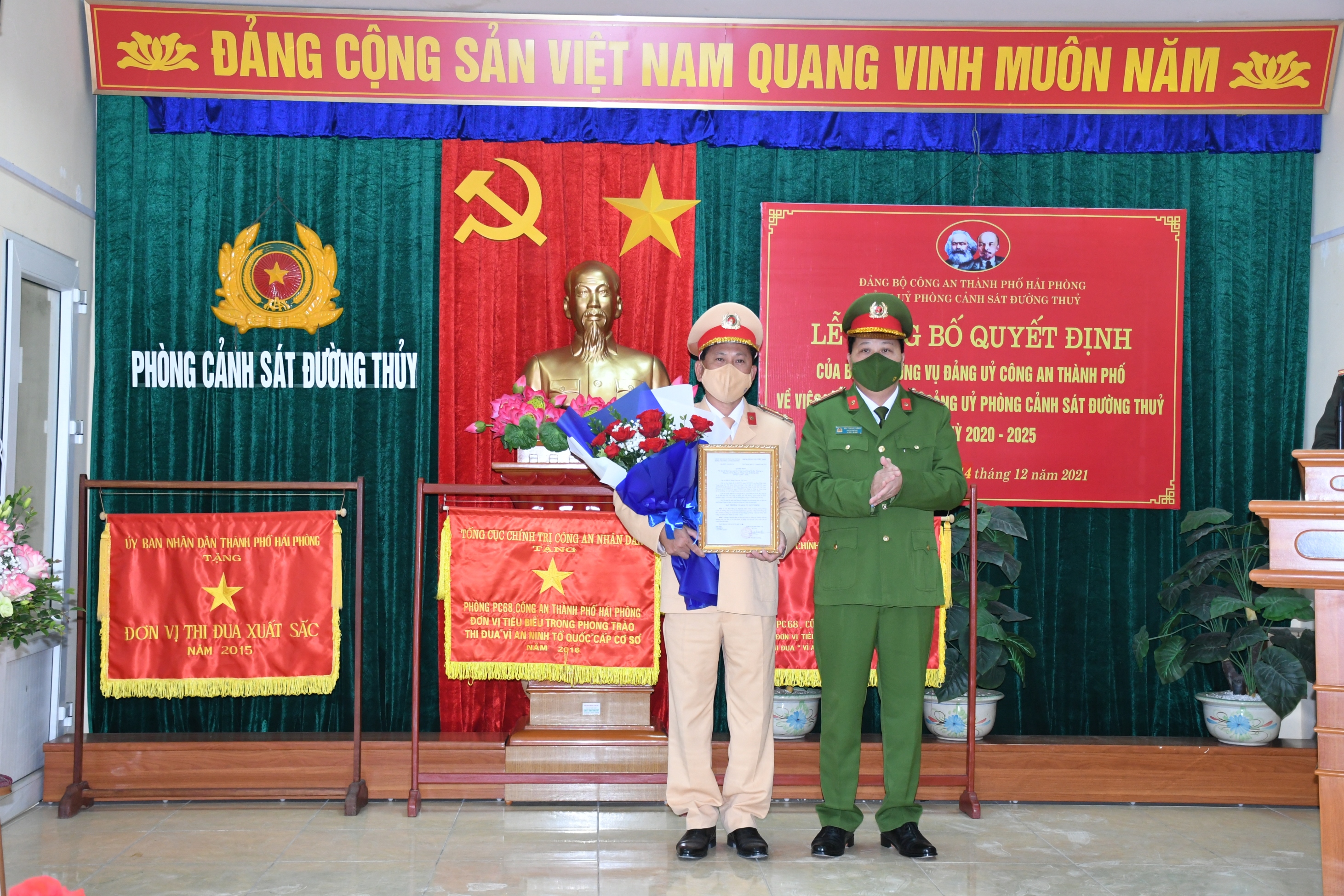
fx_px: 1792
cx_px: 672
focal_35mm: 48
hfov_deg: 41.1
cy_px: 448
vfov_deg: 28.1
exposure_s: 1/200
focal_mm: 32
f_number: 5.6
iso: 1600
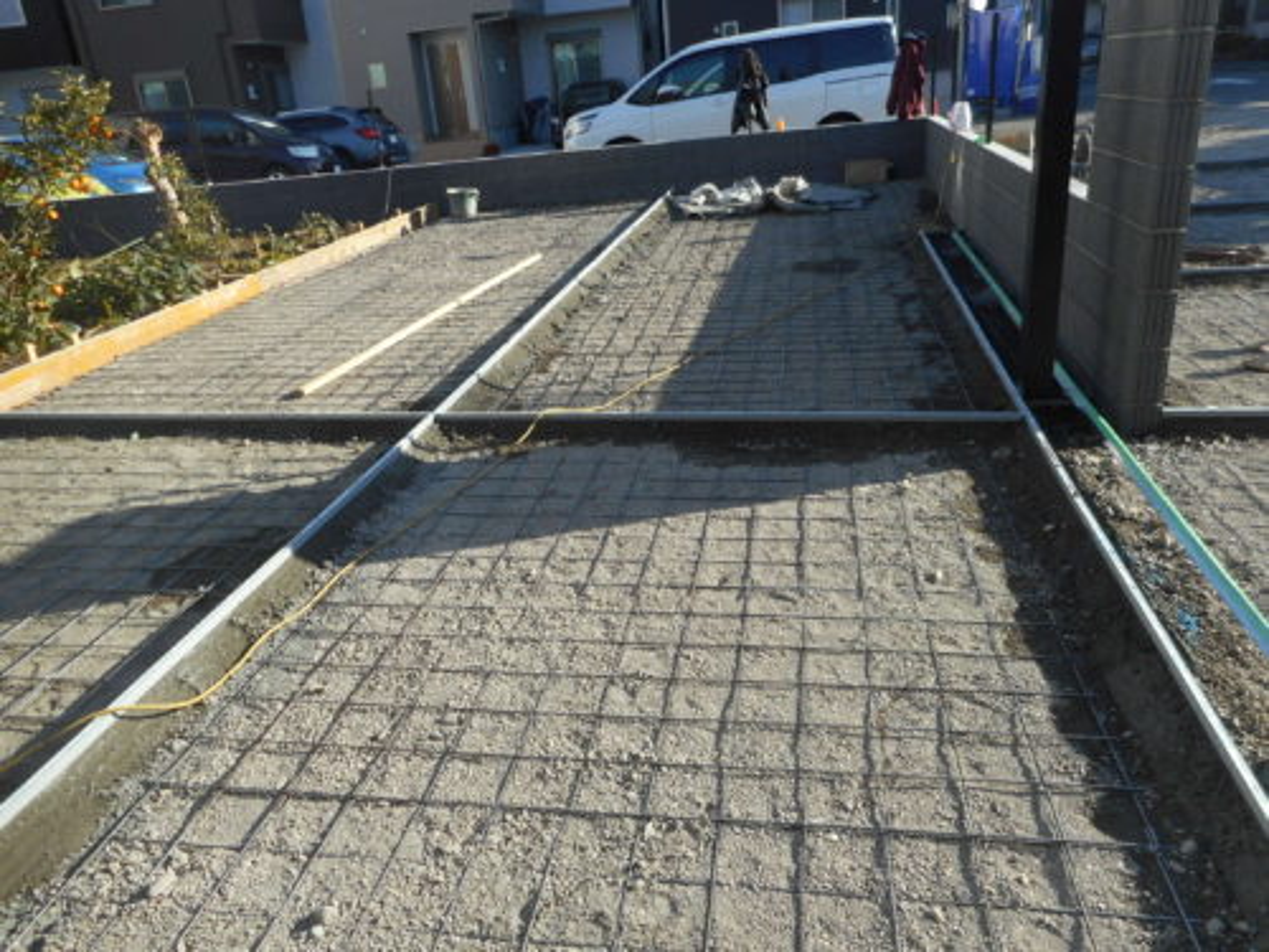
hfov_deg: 69.4
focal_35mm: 25
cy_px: 476
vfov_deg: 54.9
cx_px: 634
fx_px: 916
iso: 80
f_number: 3.7
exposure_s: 1/320
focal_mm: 4.5
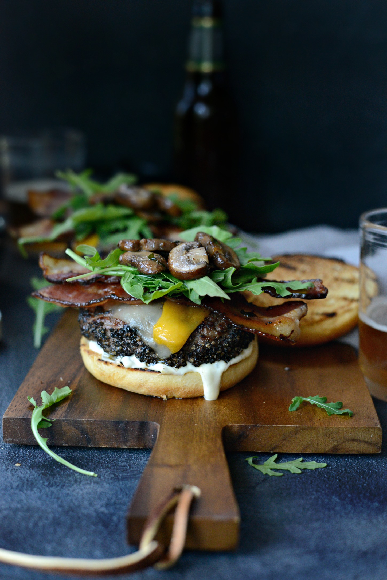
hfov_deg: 27.0
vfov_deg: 39.6
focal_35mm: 50
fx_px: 806
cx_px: 194
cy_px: 290
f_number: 3.5
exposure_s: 1/1000
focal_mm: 50
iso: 3200
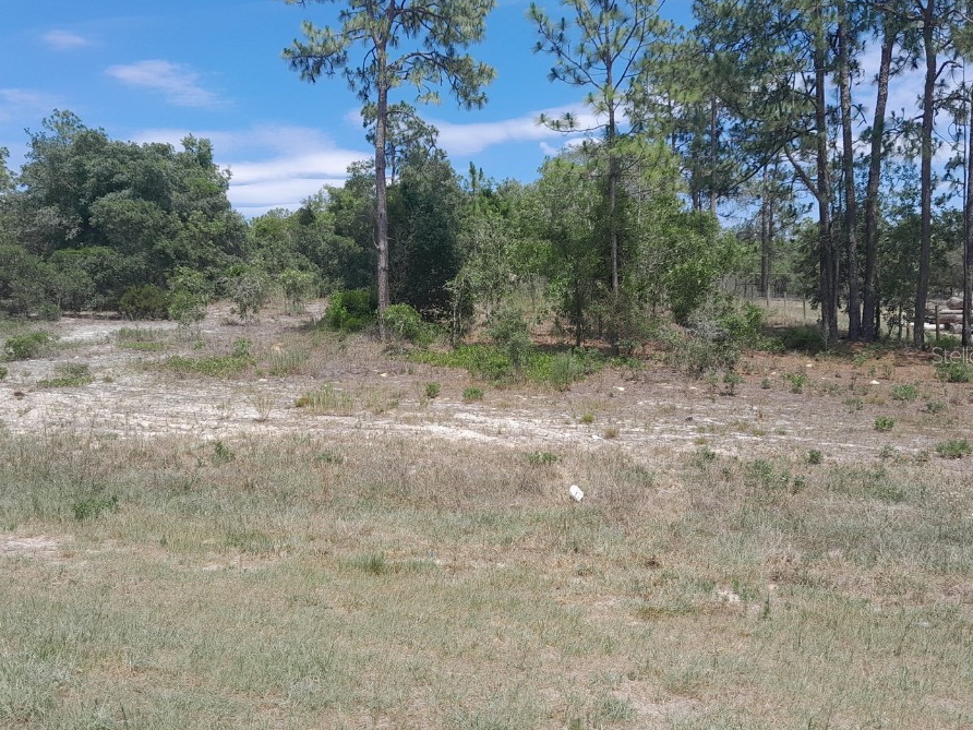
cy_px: 355
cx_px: 476
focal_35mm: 31
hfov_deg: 58.3
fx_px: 871
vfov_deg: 45.4
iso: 40
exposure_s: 1/405
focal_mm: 4
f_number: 1.8
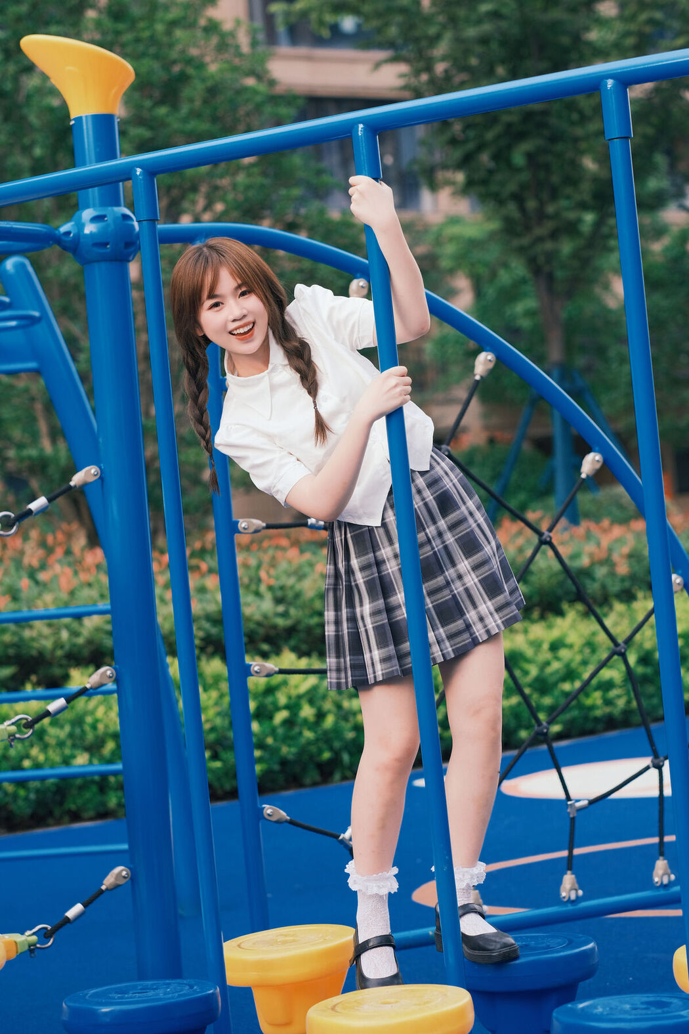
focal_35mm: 84
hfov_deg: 16.3
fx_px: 2411
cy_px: 517
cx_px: 344
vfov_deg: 24.2
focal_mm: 56
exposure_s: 1/250
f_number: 2.5
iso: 400
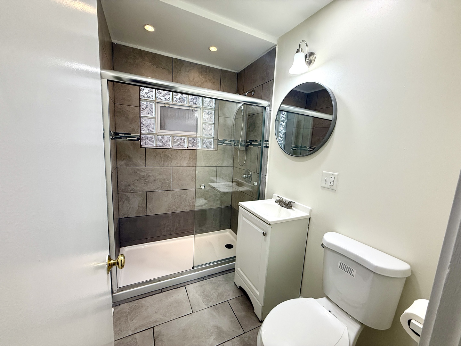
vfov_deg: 85.7
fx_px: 186
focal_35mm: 14
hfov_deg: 102.1
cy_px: 173
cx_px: 230
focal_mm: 2.22
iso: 100
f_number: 2.2
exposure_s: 1/120
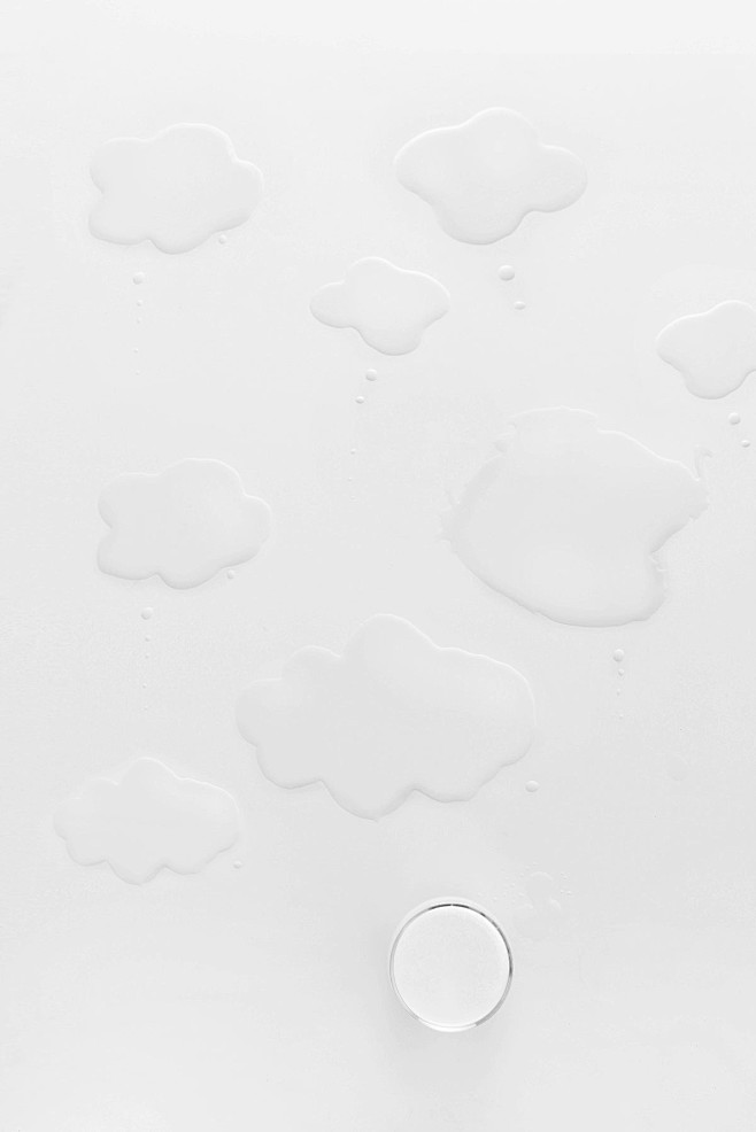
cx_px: 378
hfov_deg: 42.4
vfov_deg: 60.3
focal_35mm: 31
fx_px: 976
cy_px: 566
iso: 160
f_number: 5.6
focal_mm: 31
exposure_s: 1/160
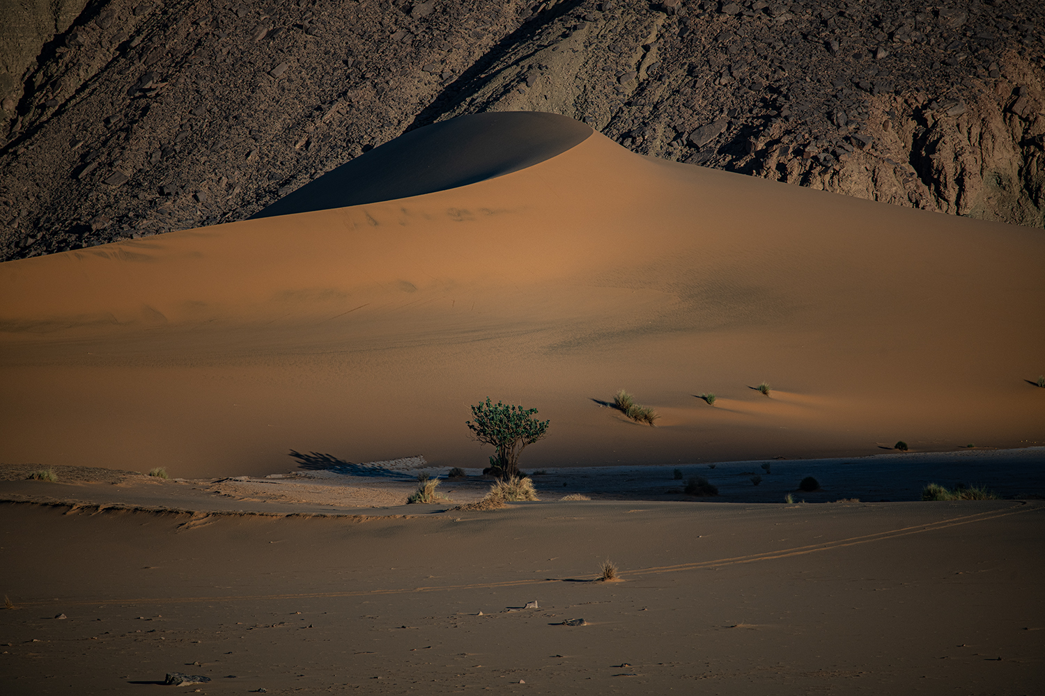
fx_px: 8708
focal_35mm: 300
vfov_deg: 4.6
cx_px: 522
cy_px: 348
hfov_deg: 6.9
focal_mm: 300
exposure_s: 1/320
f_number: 5.6
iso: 180
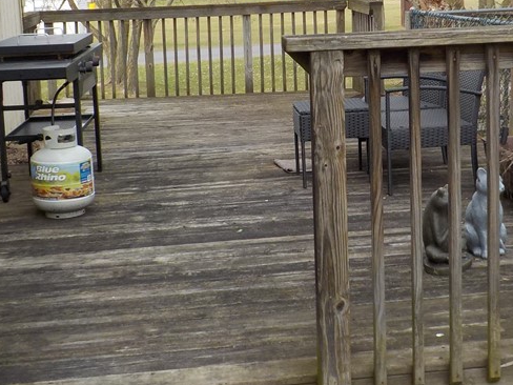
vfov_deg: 23.0
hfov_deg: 30.6
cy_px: 88
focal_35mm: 63
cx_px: 331
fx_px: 934
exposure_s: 1/400
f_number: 3.3
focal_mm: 4.1
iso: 125
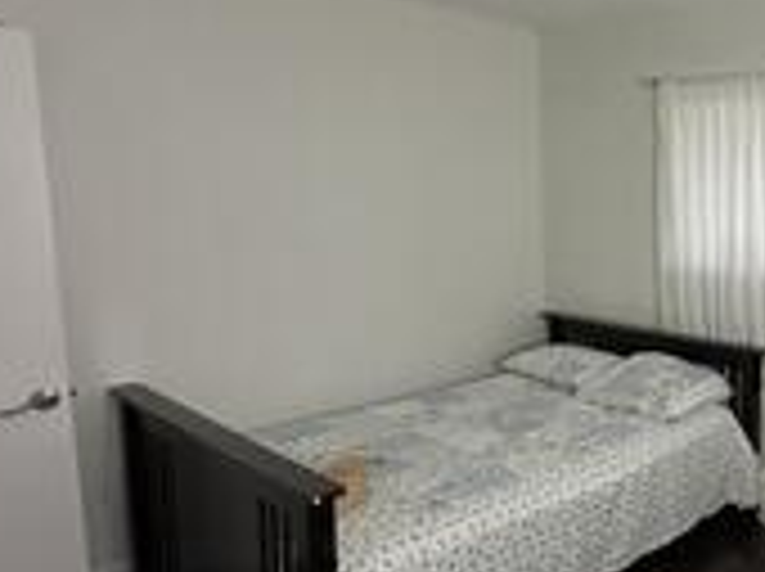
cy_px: 279
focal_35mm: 33
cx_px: 760
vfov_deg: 42.8
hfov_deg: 46.6
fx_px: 728
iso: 200
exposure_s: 1/60
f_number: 2.2
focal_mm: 2.22
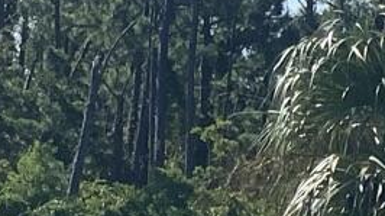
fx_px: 4457
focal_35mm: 437
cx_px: 1004
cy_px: 235
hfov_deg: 4.8
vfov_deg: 2.8
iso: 16
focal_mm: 6
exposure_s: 1/1295
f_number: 2.4
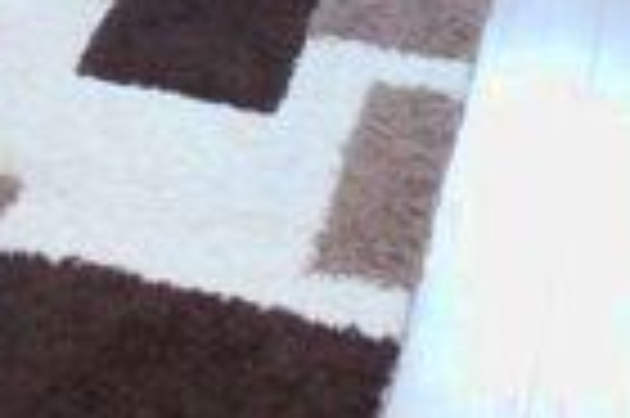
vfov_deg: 9.2
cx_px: 27
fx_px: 2185
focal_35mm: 125
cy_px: -735
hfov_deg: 16.1
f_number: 4.1
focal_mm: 4.3
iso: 216
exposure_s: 1/15
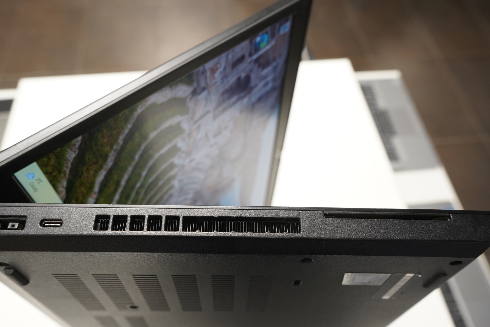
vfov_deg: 45.0
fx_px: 395
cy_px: 164
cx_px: 245
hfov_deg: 63.7
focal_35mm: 29
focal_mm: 29
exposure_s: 1/25
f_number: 7.1
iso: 1600
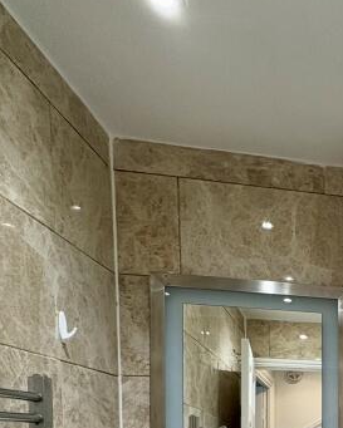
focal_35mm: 41
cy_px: 467
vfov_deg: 37.7
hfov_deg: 27.4
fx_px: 520
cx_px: 493
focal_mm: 2.22
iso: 125
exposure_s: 1/50
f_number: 2.2
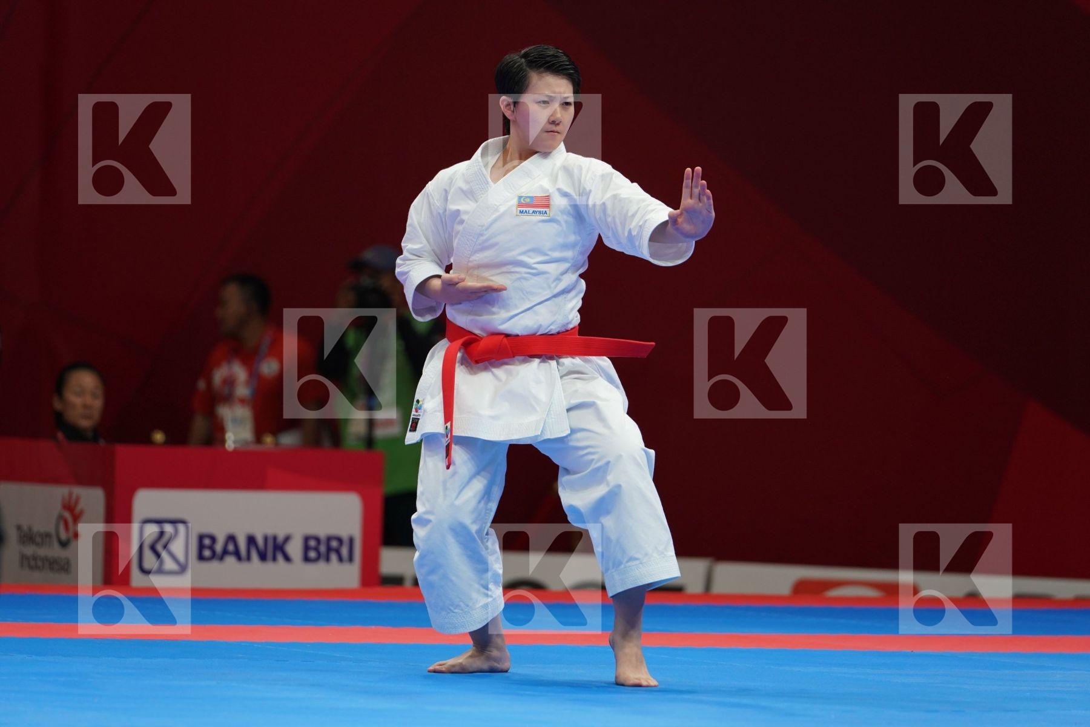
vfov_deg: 4.9
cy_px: 364
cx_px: 545
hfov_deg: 7.4
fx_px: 8477
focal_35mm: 280
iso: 1250
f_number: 4
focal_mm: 280
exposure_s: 1/500
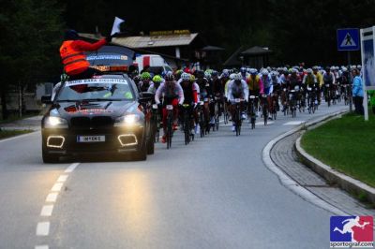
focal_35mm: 188
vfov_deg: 7.3
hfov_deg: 11.0
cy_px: 124
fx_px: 1951
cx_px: 188
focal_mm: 125
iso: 1250
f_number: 5
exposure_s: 1/100
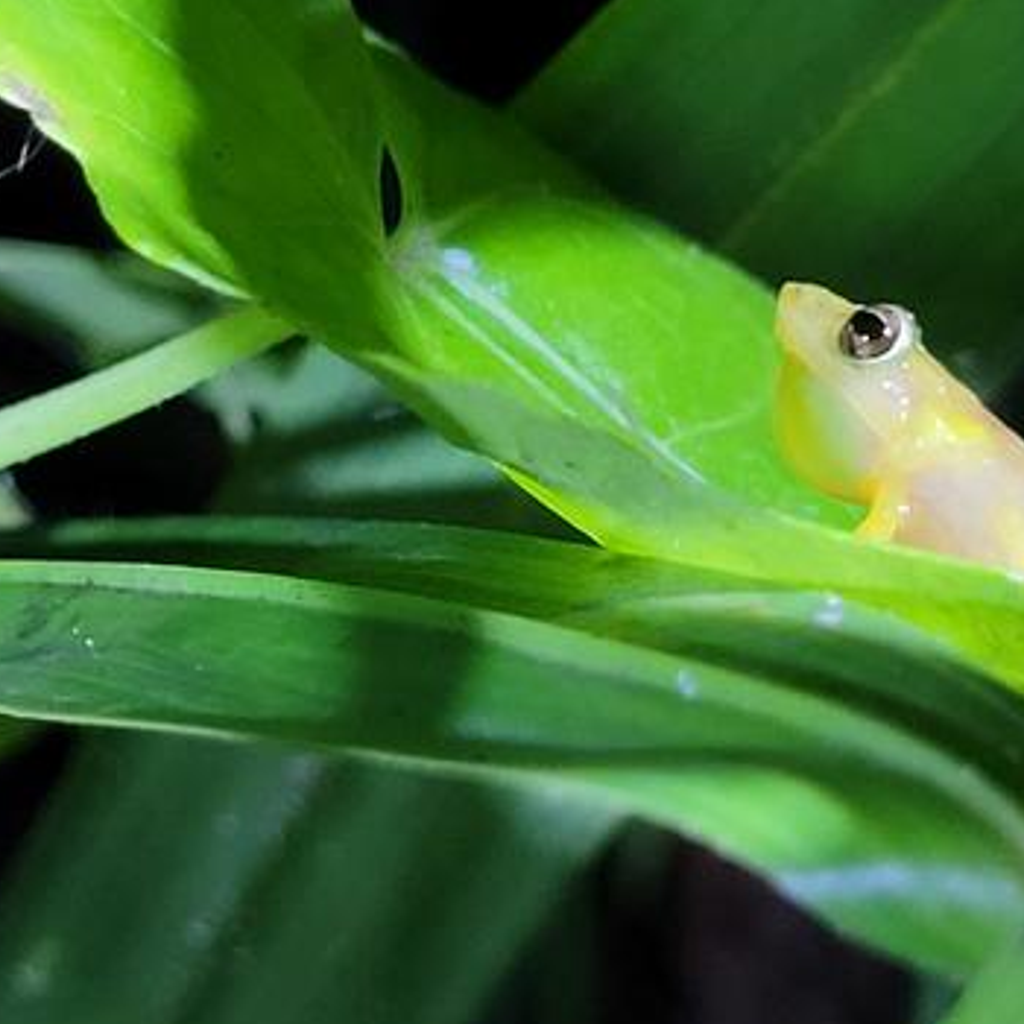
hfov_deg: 36.5
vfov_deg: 36.8
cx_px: 650
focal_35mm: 46
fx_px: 1540
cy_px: 525
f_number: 1.8
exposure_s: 1/40
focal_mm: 5.4
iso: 400
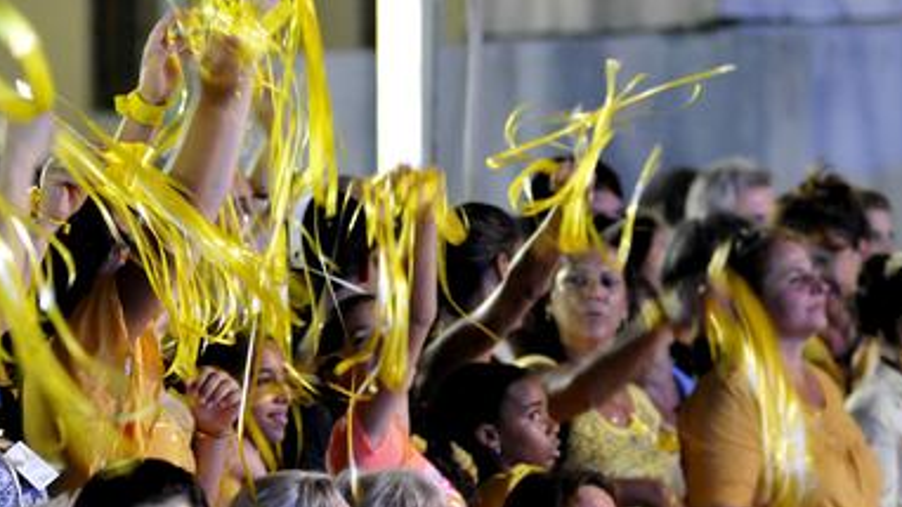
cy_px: 430
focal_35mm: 276
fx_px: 6602
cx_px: 248
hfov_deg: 7.8
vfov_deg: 4.4
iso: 2500
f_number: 2.8
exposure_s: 1/50
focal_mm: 112
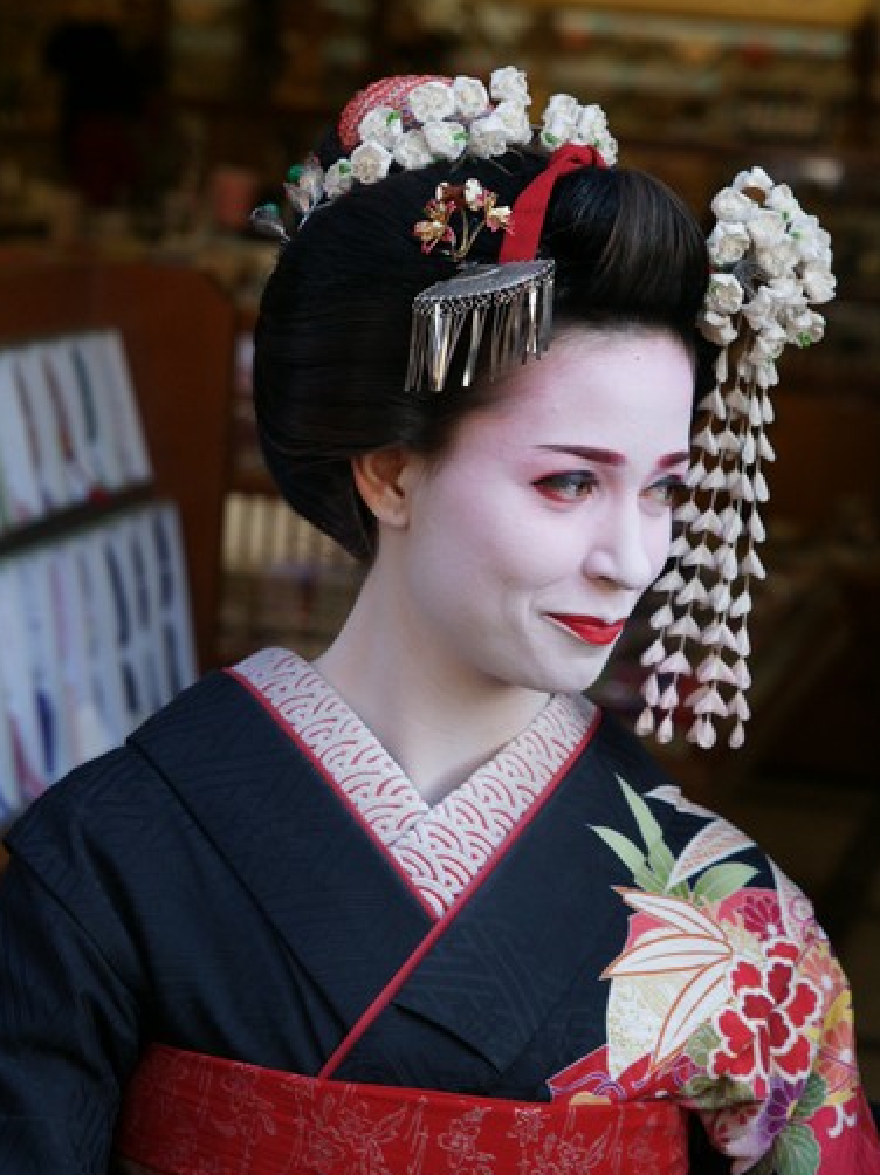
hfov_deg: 14.4
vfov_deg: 19.1
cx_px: 459
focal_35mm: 103
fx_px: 3494
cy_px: 611
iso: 400
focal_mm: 70
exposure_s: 1/250
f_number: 5
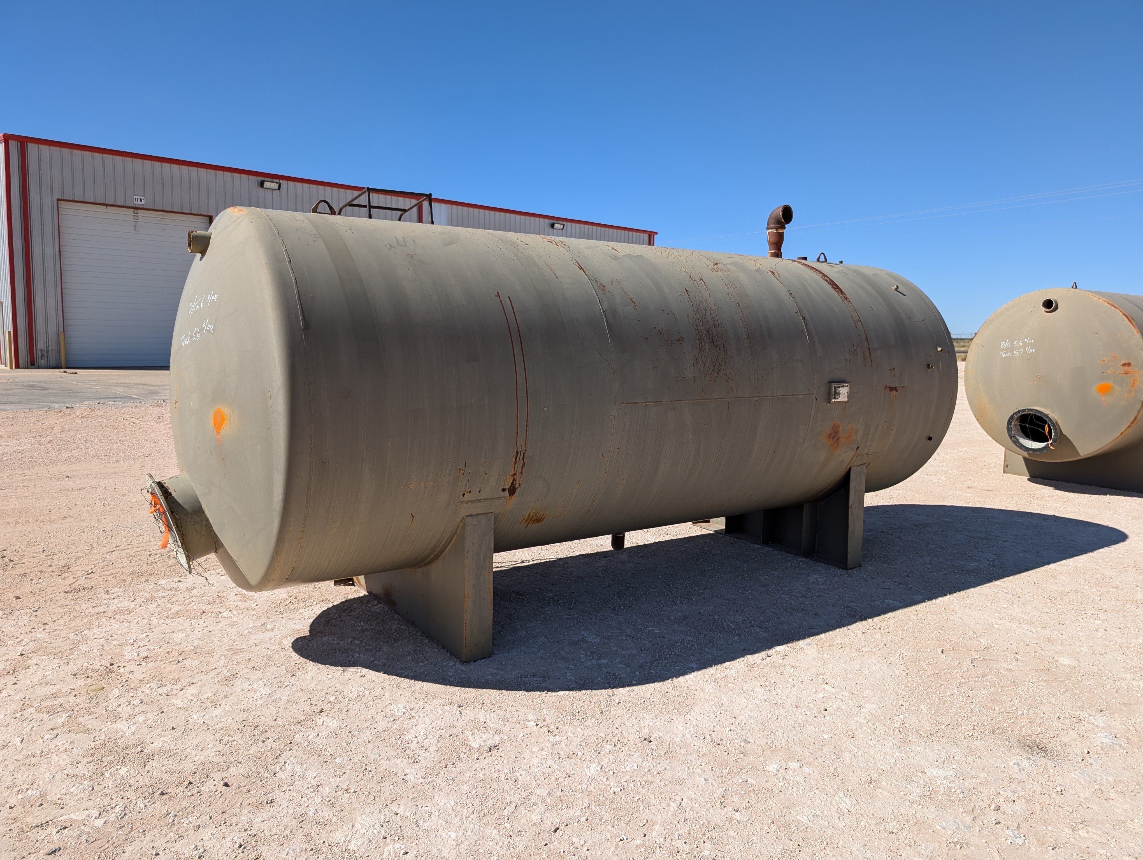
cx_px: 572
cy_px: 430
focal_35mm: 24
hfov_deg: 71.5
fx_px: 794
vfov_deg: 56.9
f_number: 1.68
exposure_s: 1/1212
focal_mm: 6.9
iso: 20
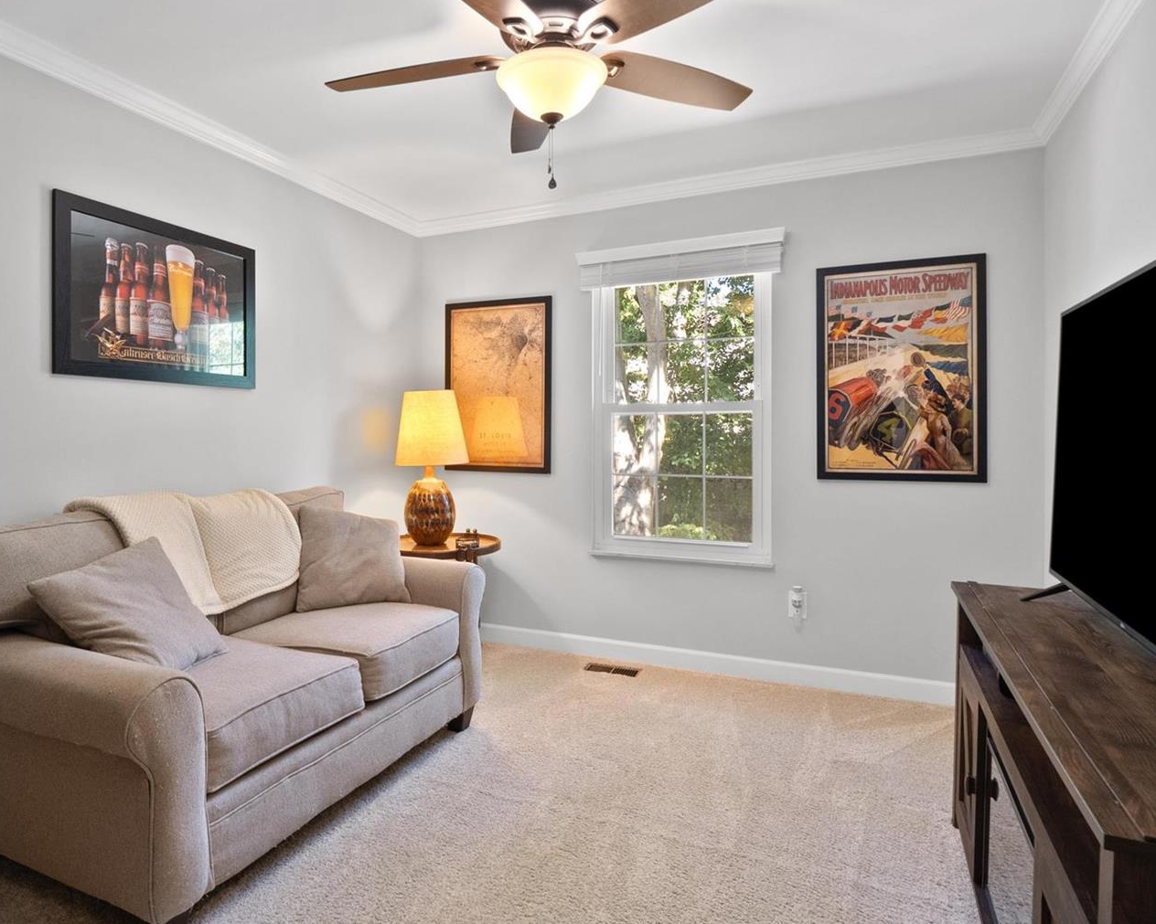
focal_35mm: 19
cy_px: 449
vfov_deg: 70.8
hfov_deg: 83.0
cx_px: 521
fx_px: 650
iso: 400
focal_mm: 8
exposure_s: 1/2
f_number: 8
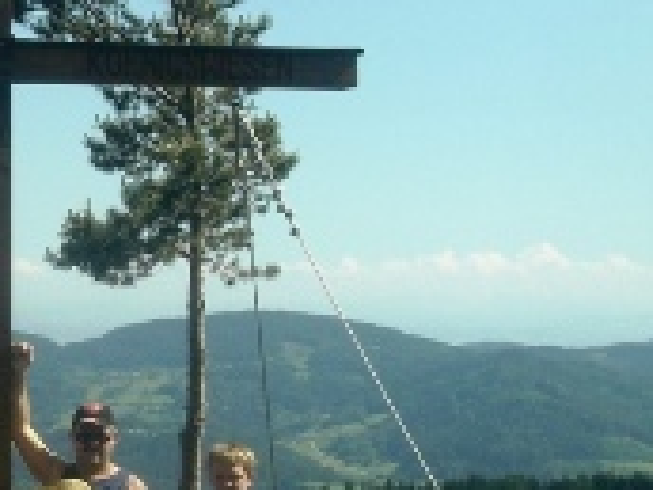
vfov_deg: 12.3
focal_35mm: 120
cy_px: 319
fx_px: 2264
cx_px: -182
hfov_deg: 15.6
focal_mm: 7.56
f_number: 4.7
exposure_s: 1/500
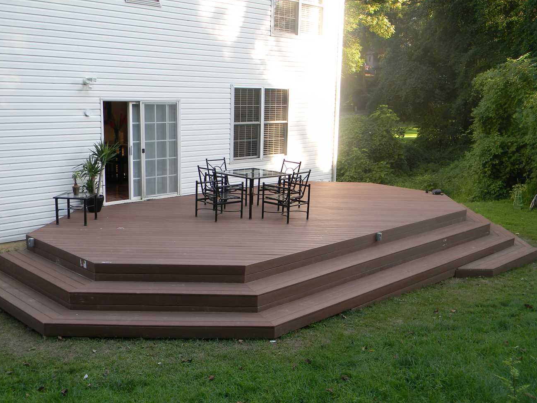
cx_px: 266
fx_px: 574
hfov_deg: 50.1
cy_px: 203
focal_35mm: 37
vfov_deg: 38.7
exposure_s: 1/49.7
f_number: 3.7
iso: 80
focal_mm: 6.4
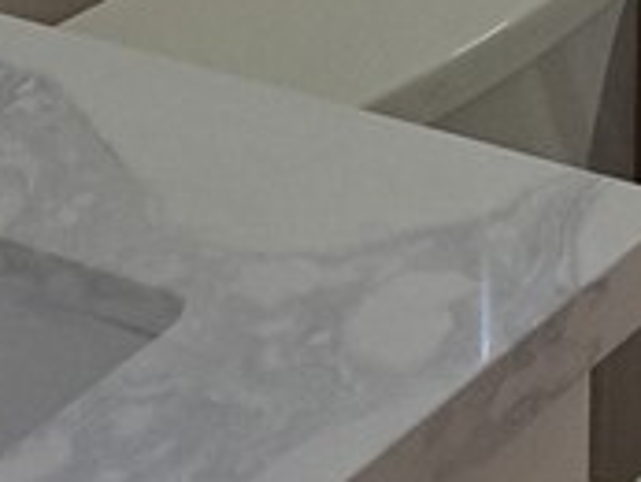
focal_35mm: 142
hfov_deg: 13.1
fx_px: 2631
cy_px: -875
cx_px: 952
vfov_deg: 8.9
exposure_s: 1/60
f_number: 1.8
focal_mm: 5.23
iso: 160
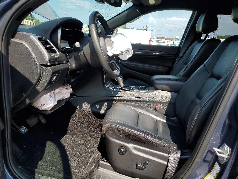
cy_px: 90
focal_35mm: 26
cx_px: 119
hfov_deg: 67.3
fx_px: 179
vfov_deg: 53.1
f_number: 1.5
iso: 50
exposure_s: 1/1250
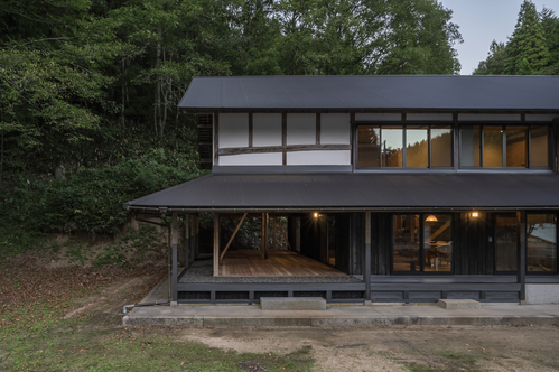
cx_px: 280
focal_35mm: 18
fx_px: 279
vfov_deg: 67.3
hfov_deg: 90.0
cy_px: 186
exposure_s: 1/1.25
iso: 200
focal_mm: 18
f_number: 18
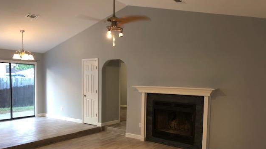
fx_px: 219
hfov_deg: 62.6
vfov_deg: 37.4
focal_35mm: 31
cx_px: 133
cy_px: 98
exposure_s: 1/12
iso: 40
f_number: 1.8
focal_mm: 4
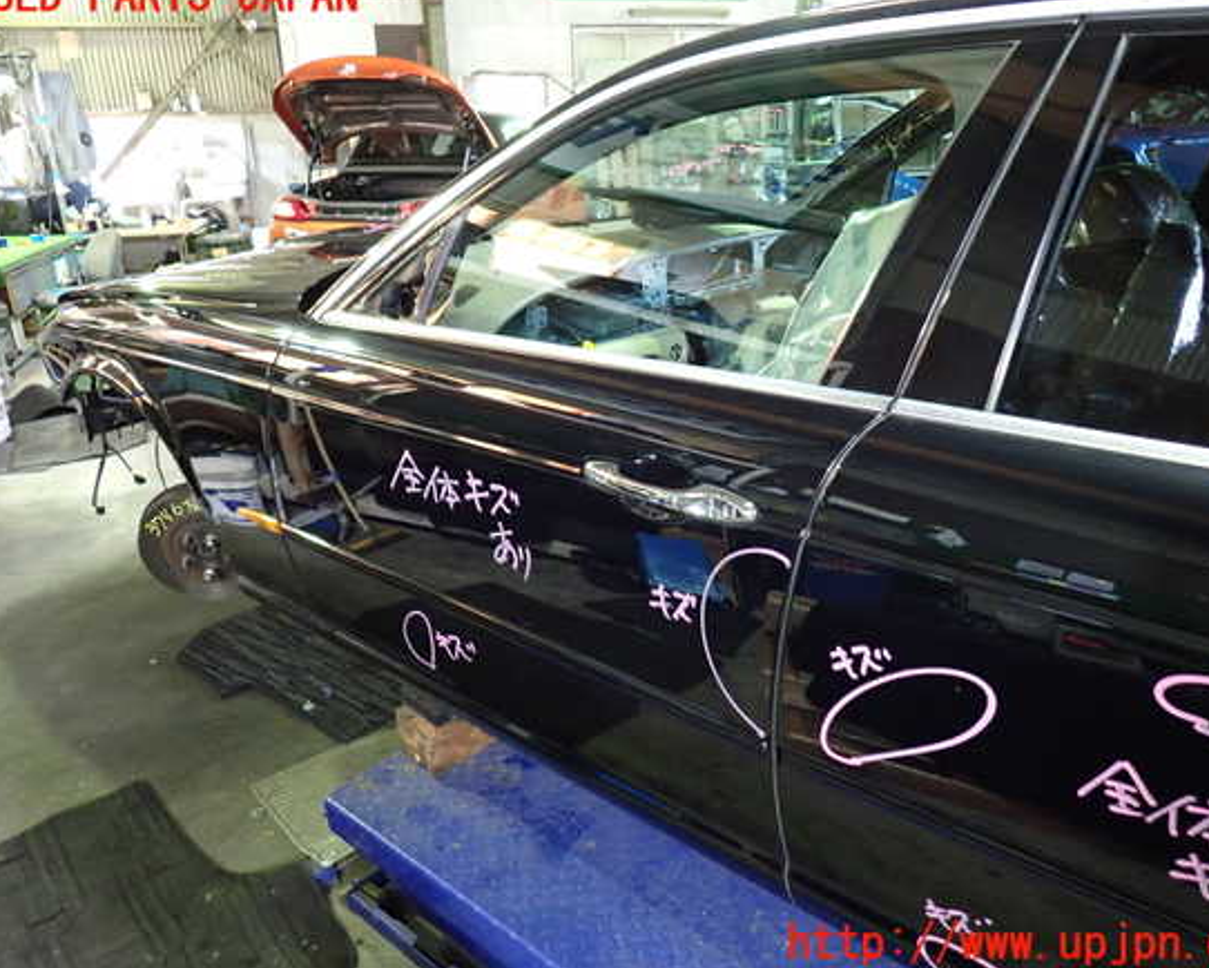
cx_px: 622
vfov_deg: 53.2
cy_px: 471
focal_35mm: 27
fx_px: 966
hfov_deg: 64.0
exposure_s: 1/30
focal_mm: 4.5
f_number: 2
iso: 640
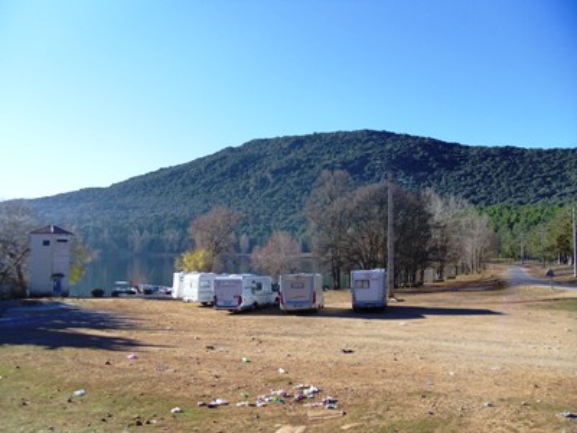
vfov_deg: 45.4
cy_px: 216
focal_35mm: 31
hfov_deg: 58.4
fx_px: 517
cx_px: 288
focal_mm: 5.6
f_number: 3.3
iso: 80
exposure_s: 1/469
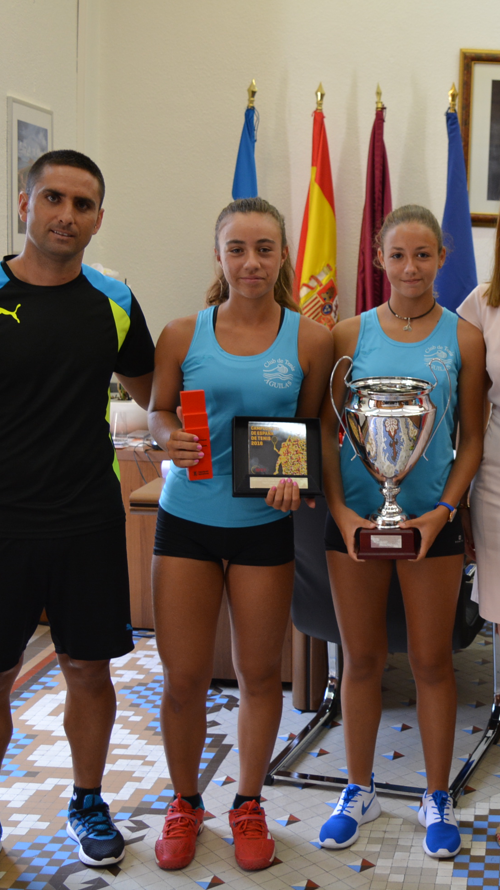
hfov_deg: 22.1
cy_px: 441
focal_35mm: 51
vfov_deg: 40.7
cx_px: 571
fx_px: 1198
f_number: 4.5
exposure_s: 1/80
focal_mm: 21
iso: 400
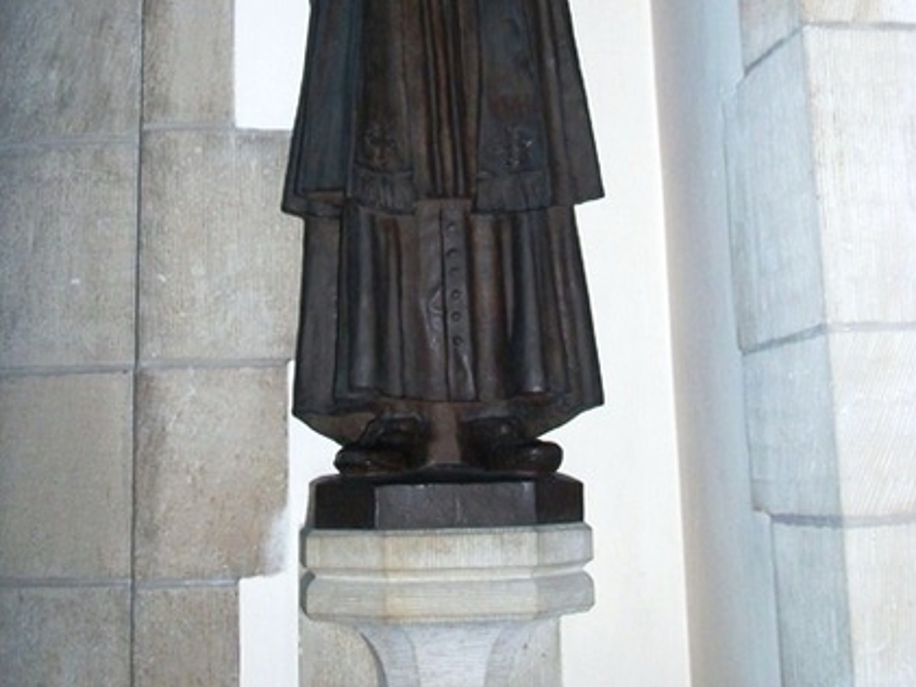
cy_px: 43
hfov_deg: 33.8
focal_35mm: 57
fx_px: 1509
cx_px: 435
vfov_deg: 24.8
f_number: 3.2
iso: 250
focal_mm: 7.1
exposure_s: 1/80
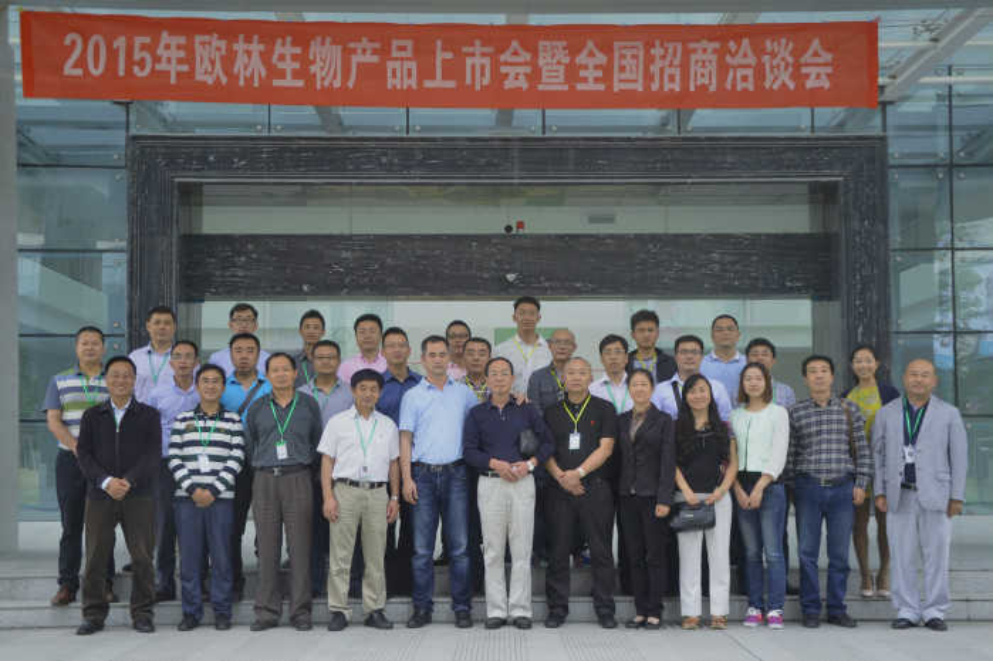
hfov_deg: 46.4
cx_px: 496
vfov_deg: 31.8
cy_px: 330
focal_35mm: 42
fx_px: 1158
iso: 200
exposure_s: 1/25
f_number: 4
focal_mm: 28
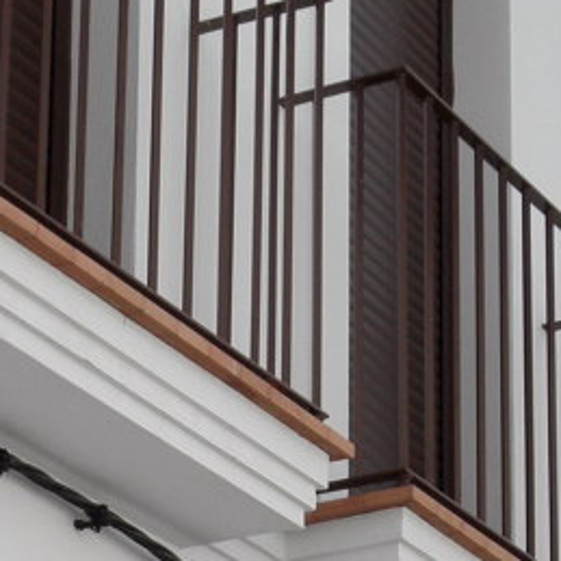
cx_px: 243
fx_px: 3300
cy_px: 773
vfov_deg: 9.5
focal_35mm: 180
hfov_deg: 9.7
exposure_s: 1/100
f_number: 9.6
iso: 64
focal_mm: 7.9
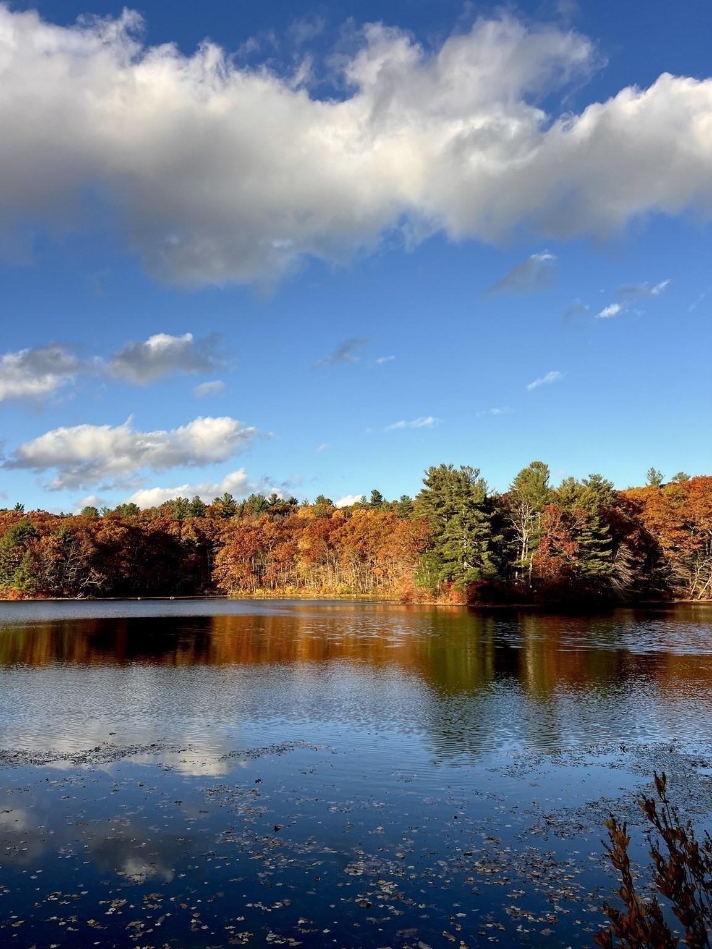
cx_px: 356
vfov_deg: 67.3
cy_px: 474
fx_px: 713
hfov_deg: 53.1
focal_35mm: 26
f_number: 1.5
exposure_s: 1/2404
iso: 50
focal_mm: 5.7
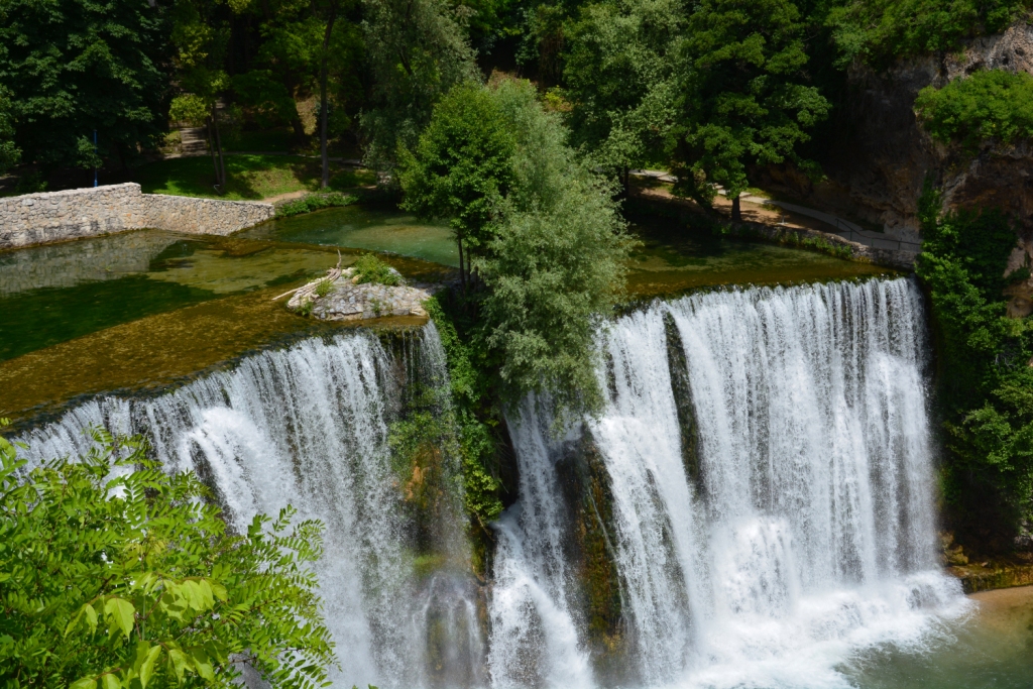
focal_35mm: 45
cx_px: 516
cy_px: 344
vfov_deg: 29.9
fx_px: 1291
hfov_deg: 43.6
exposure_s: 1/400
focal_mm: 30
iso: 200
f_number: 9
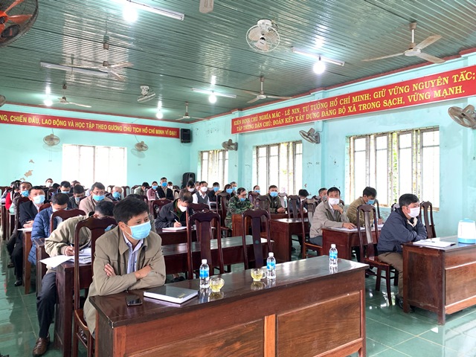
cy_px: 178
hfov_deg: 67.3
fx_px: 358
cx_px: 238
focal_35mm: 26
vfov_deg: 53.1
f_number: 1.8
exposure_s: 1/37
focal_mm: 4.25
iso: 400
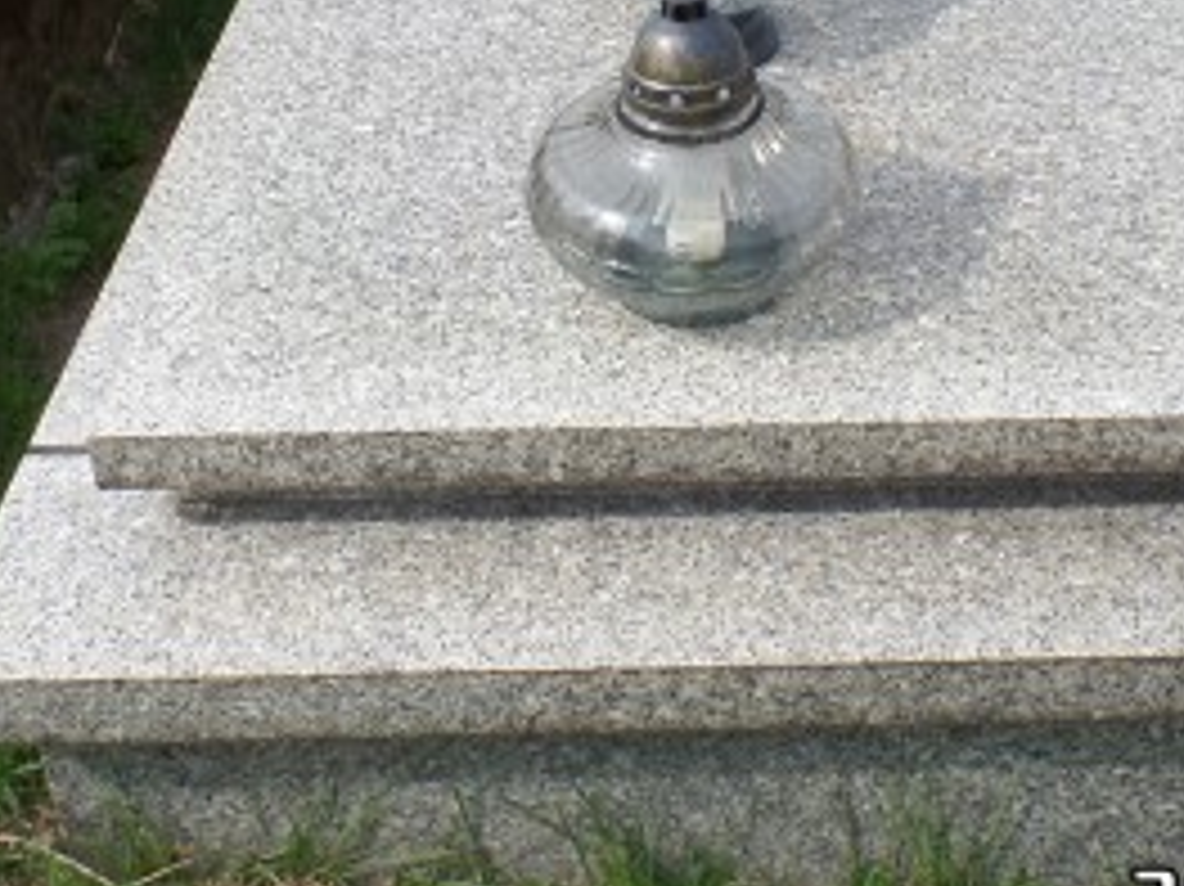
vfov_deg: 24.8
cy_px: -18
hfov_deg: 34.1
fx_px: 1915
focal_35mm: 56
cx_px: 770
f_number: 3.5
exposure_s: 1/750
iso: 100
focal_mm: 4.1
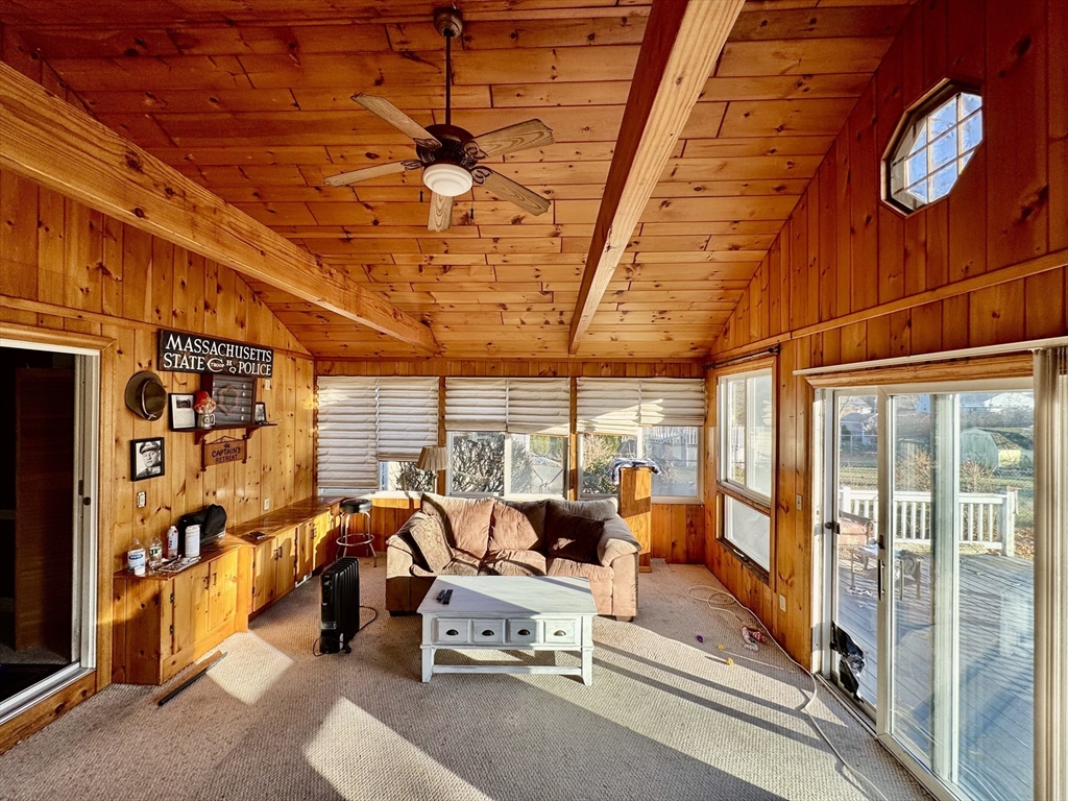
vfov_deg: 85.7
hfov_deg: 102.1
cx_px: 534
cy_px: 400
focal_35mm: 14
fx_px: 432
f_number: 2.2
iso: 40
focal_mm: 2.22
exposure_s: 1/99
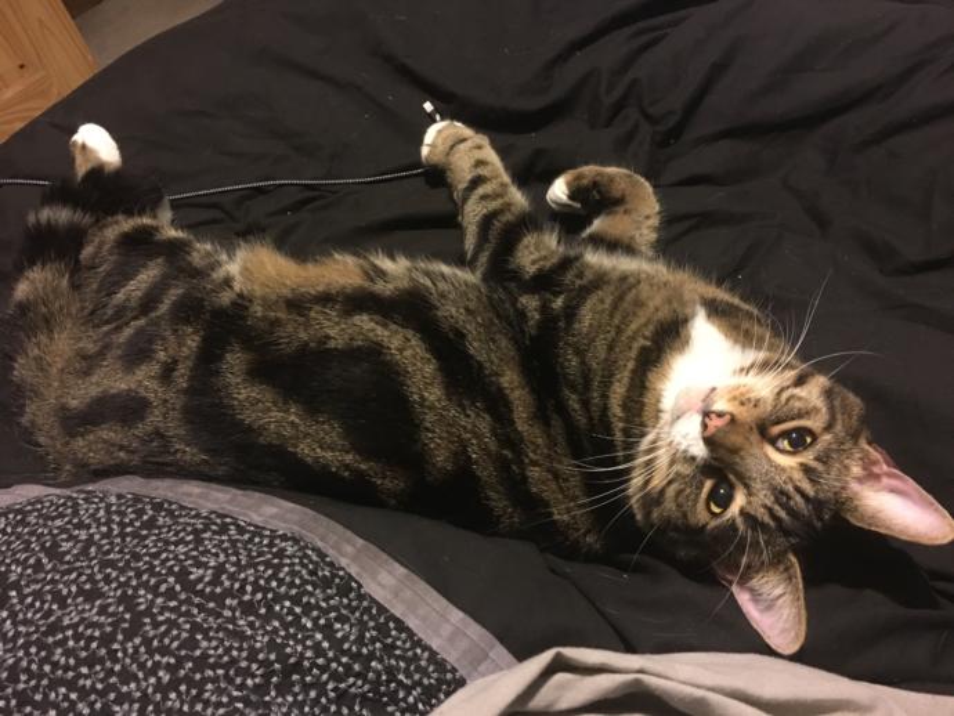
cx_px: 477
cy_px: 358
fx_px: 800
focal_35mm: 29
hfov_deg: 61.6
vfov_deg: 48.3
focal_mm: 4.15
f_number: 2.2
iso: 100
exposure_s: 1/4
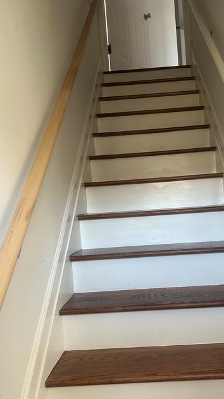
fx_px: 317
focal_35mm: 30
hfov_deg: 38.4
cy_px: 210
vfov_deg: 64.3
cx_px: 152
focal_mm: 5.7
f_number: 1.5
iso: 125
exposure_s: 1/67
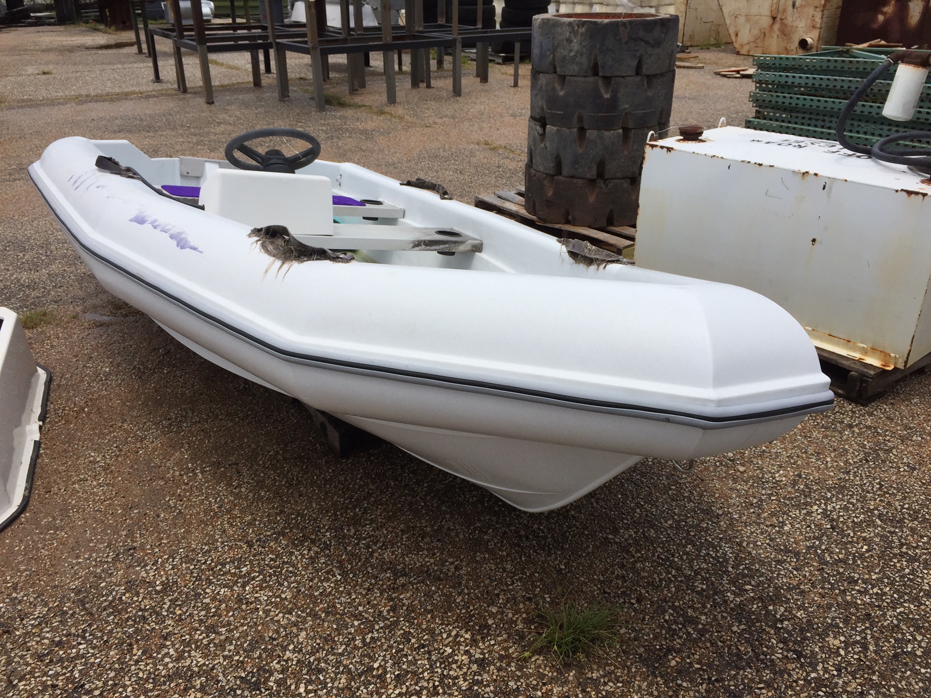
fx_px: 780
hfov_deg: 61.7
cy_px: 349
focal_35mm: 29
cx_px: 466
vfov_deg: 48.2
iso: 32
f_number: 2.2
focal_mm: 4.15
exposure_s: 1/5650
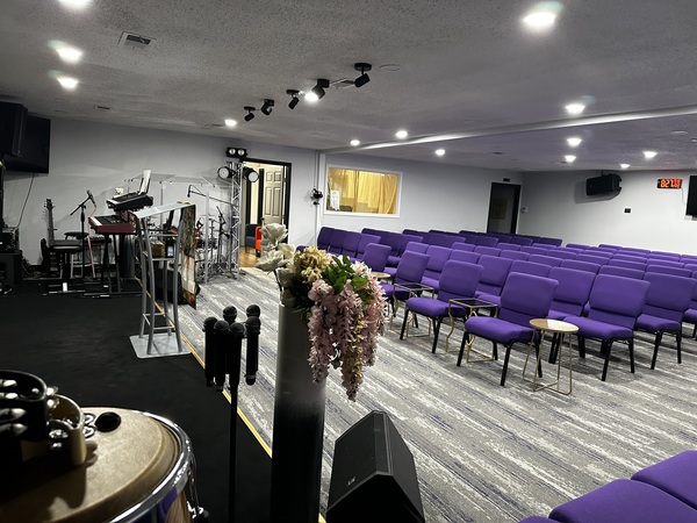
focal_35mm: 24
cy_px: 262
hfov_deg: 71.6
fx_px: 483
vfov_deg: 56.8
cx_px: 348
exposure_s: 1/60
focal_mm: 6.86
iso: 500
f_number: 1.78
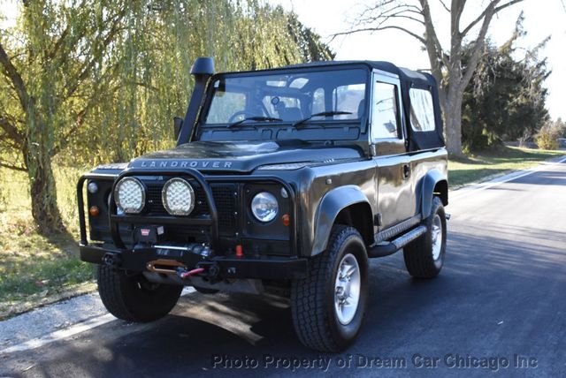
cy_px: 189
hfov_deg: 47.9
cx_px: 283
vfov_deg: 33.1
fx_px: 637
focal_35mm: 40
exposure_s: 1/320
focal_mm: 27
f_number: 13
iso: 2000
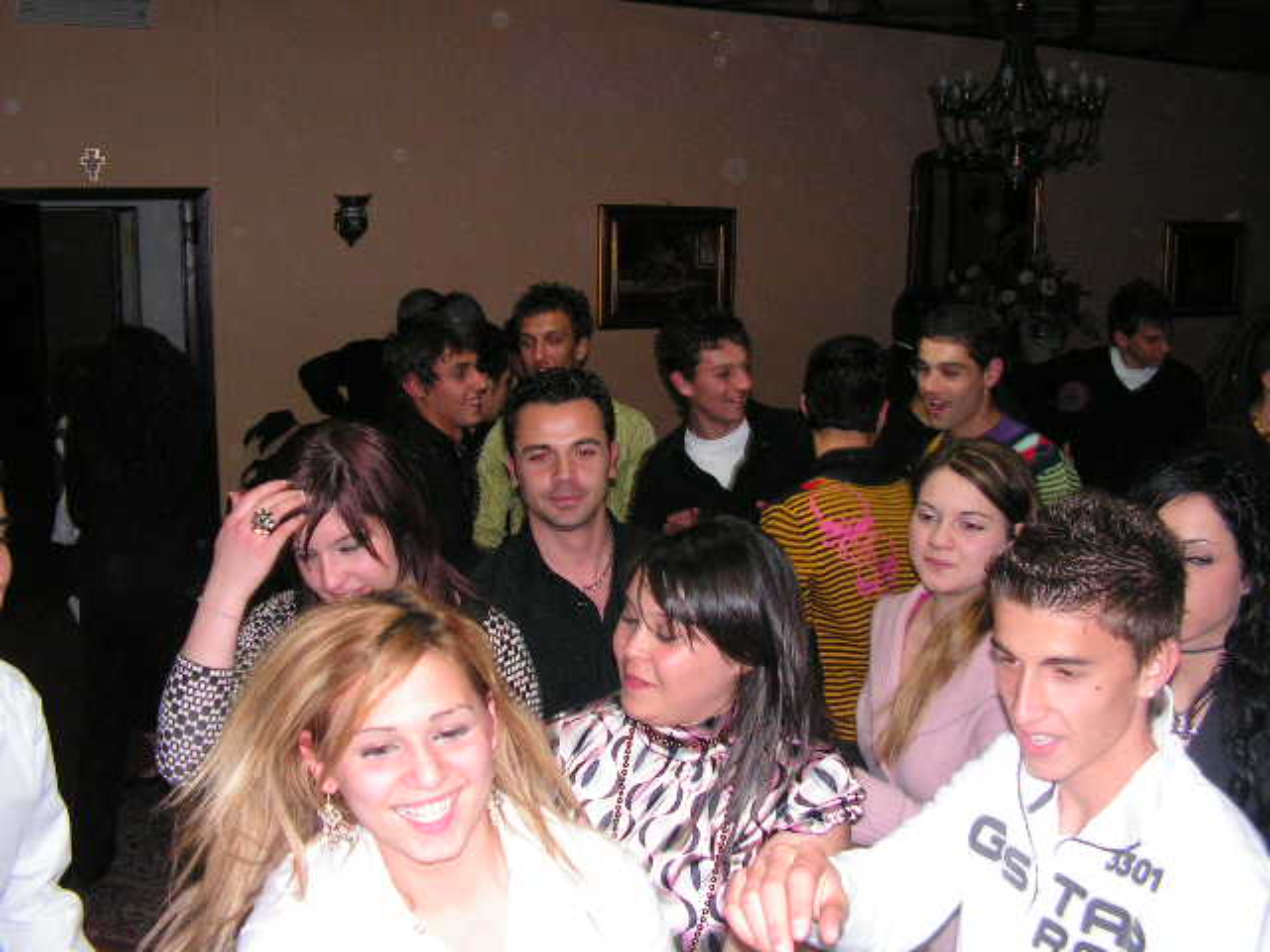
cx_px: 635
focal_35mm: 36
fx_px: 1321
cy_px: 476
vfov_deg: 39.7
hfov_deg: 51.4
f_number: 3.2
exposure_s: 1/40
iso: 200
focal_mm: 6
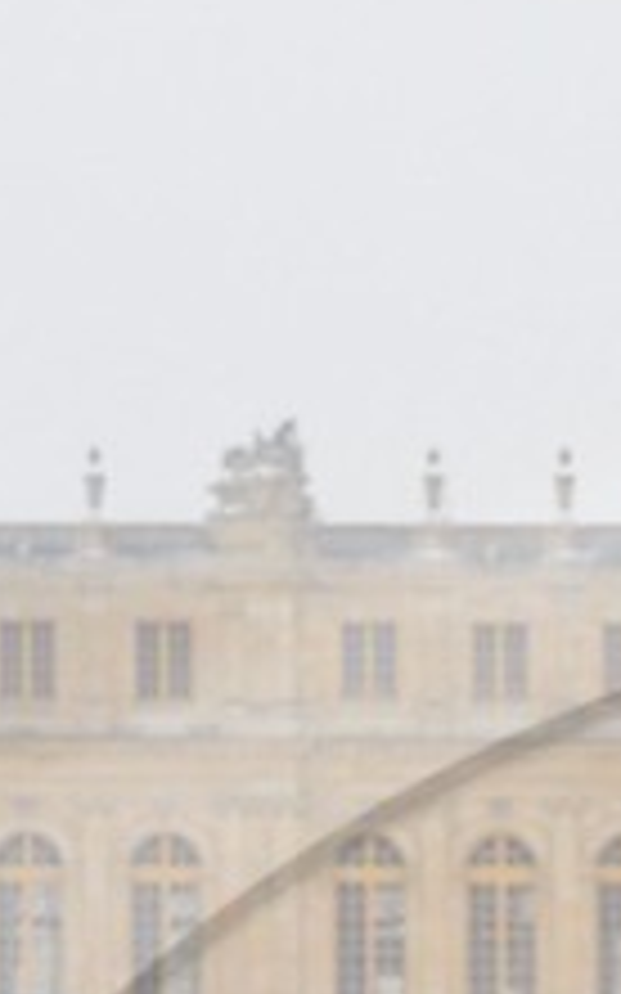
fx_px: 30944
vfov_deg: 1.8
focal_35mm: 1142
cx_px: 1197
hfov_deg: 1.1
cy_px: 2253
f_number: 9
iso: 400
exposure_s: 1/160
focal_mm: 155
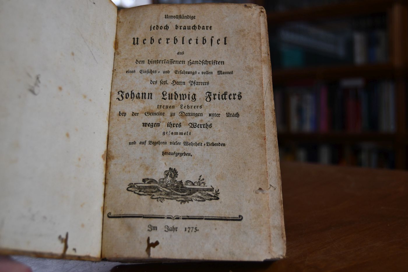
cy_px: 136
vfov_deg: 31.9
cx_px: 204
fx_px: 476
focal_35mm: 42
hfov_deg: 46.4
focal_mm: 28
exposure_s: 1/250
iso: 640
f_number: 4
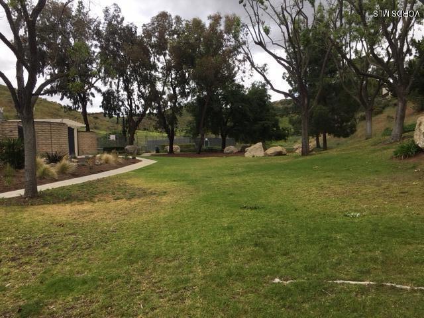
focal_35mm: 29
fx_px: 355
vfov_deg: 48.2
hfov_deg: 61.7
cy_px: 159
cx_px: 212
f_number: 2.2
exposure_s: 1/487
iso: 25
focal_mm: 4.15
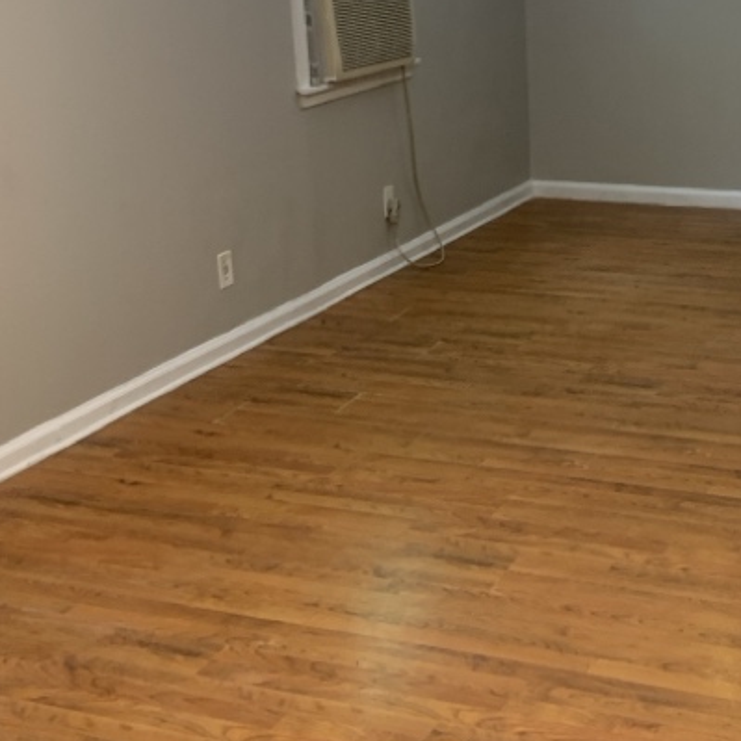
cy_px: 375
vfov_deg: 29.1
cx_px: 594
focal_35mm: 59
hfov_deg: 28.4
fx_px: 1429
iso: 200
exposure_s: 1/60
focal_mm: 4.25
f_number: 1.8
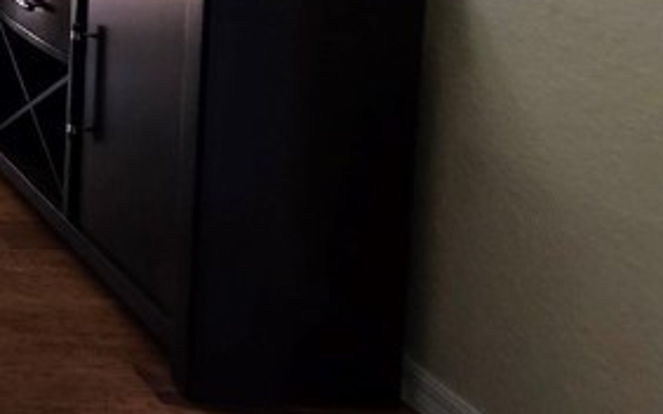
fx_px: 903
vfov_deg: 20.7
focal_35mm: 50
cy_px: -259
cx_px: -508
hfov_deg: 23.0
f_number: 1.9
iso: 160
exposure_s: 1/120
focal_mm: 2.2
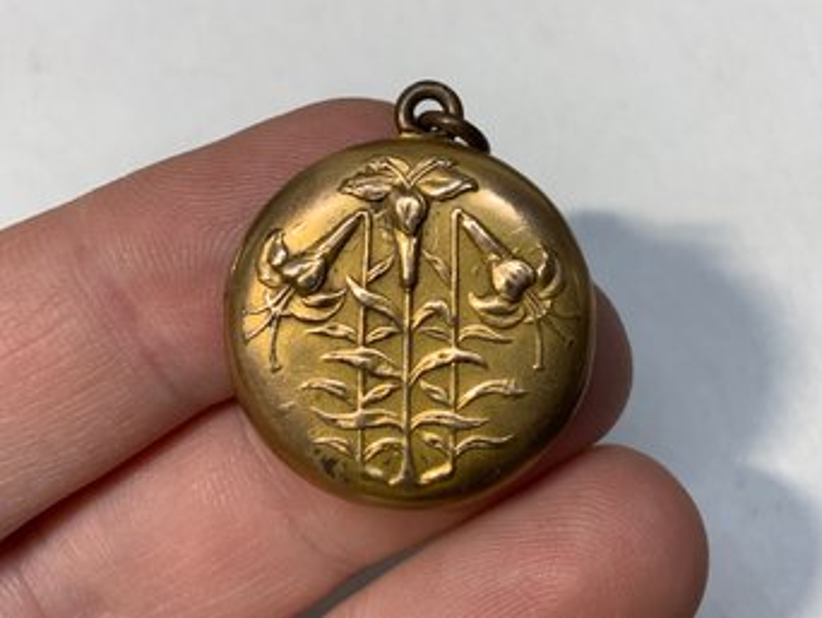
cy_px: 309
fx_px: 689
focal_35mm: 29
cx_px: 411
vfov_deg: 48.3
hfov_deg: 61.6
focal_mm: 3
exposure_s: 1/120
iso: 32
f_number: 1.8
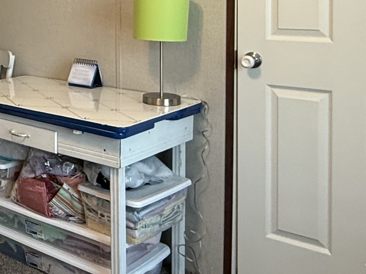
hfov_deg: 33.1
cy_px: 14
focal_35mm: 52
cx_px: -17
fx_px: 550
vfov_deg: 26.8
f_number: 2.2
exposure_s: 1/60
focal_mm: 2.22
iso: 320
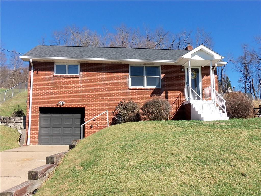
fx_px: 279
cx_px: 130
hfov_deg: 50.1
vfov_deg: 38.7
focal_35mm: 37
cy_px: 98
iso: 64
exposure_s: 1/125
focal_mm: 6.7
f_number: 9.2
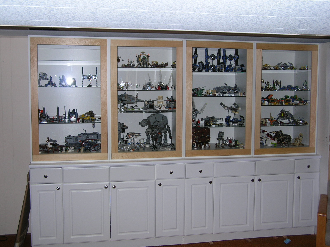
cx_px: 165
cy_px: 124
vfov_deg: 30.9
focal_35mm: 47
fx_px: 448
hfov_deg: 40.4
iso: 50
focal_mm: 7.8
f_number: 2.9
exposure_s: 1/60.1
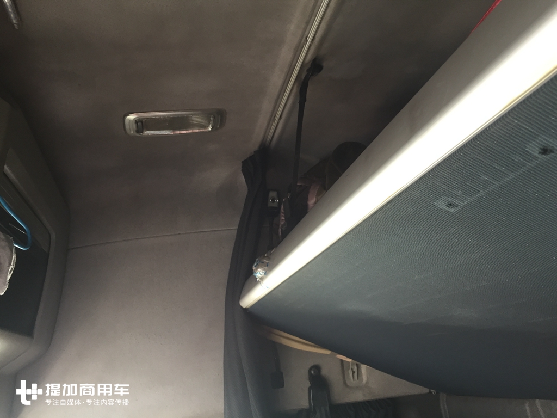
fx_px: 467
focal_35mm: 29
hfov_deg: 61.7
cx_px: 278
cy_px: 209
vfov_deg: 48.2
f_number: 2.2
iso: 100
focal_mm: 4.15
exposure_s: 1/33
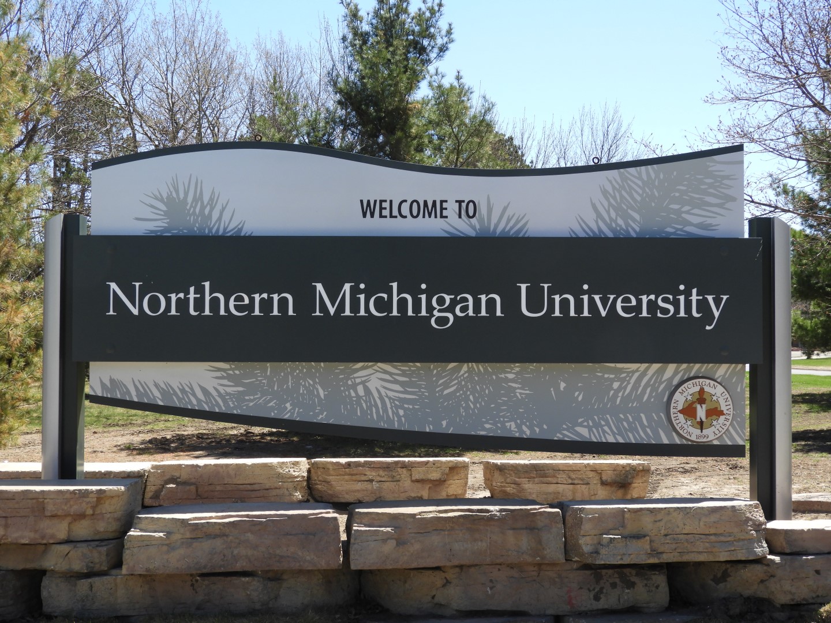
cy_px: 312
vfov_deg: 32.2
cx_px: 416
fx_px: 1080
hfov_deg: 42.1
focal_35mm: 45
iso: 100
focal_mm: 8.1
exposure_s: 1/400
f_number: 4
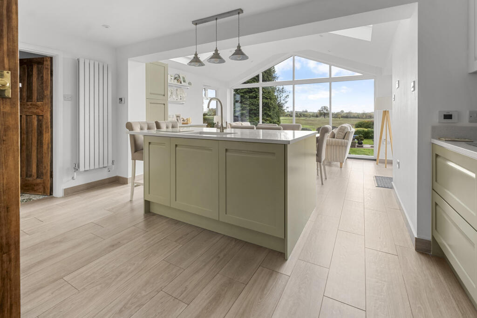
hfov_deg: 100.4
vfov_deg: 77.3
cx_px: 238
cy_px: 159
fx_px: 199
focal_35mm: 15
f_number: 8
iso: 1000
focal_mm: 10
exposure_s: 1/15
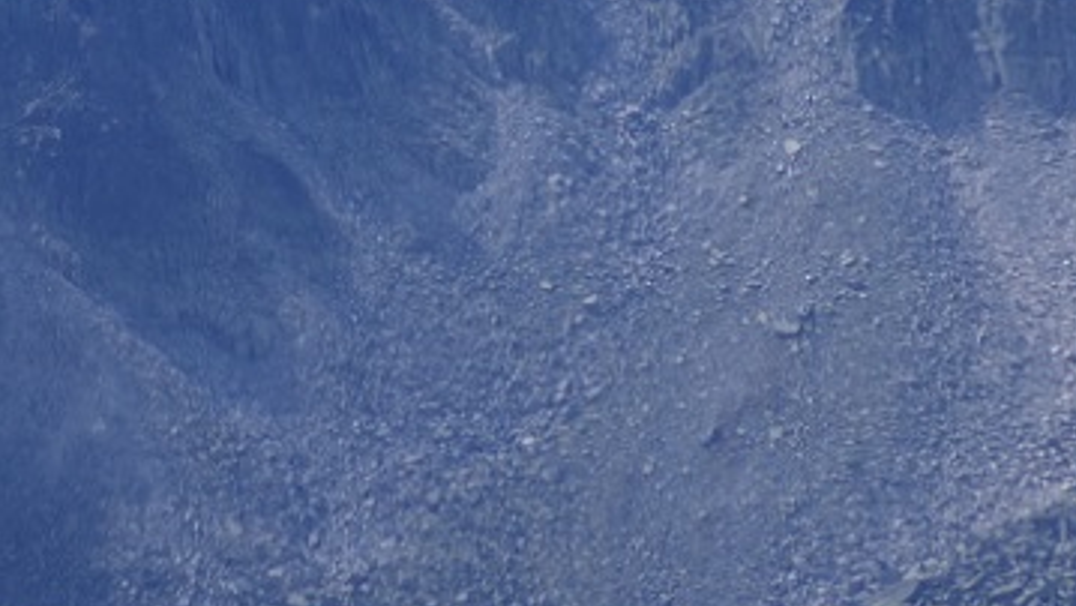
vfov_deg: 0.7
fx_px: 46253
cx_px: 429
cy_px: -489
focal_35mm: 1621
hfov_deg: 1.3
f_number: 6.3
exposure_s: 1/320
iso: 100
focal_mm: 300
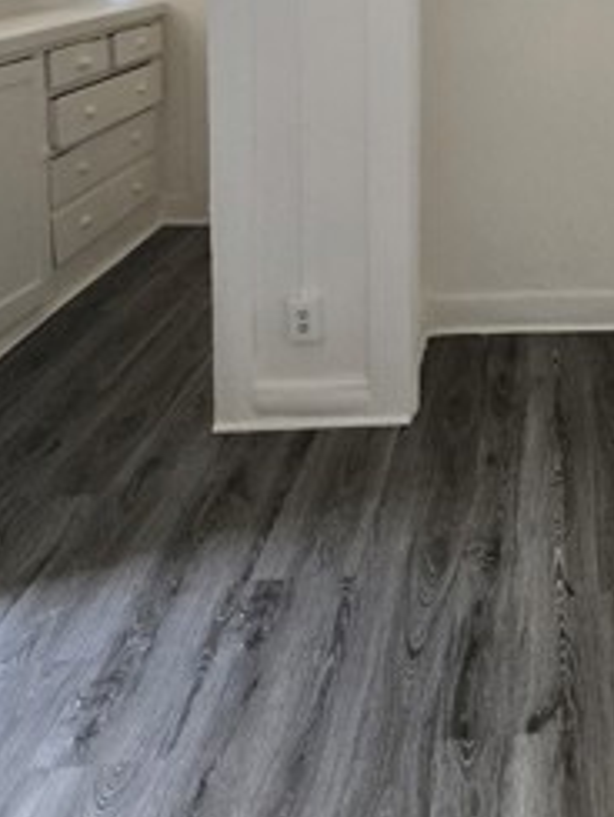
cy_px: -10
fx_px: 803
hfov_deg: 36.9
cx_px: 631
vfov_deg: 45.1
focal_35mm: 34
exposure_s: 1/60
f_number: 2.2
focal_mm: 2.2
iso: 1000
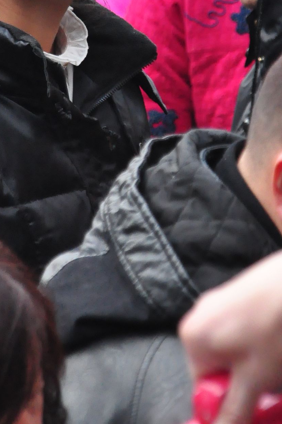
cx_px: 131
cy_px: 57
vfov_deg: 3.4
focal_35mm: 609
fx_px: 7182
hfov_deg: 2.2
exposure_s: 1/1250
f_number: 6.3
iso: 1600
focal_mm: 145
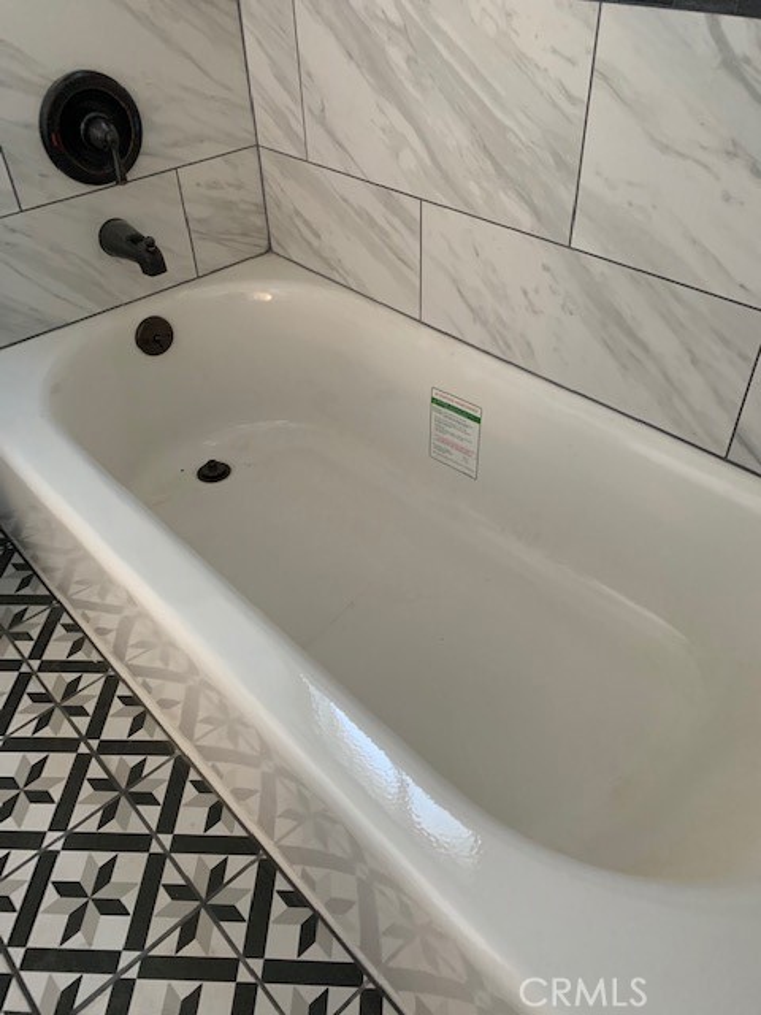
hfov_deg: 53.1
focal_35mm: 26
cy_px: 508
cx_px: 380
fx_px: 762
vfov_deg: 67.3
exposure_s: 1/49
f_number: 1.8
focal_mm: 4.25
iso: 400
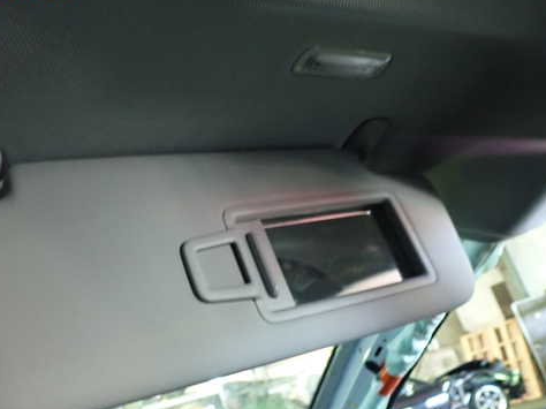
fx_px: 599
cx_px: 206
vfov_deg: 37.6
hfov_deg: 48.6
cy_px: 229
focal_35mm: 38
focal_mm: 5.4
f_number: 2.3
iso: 800
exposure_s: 1/30
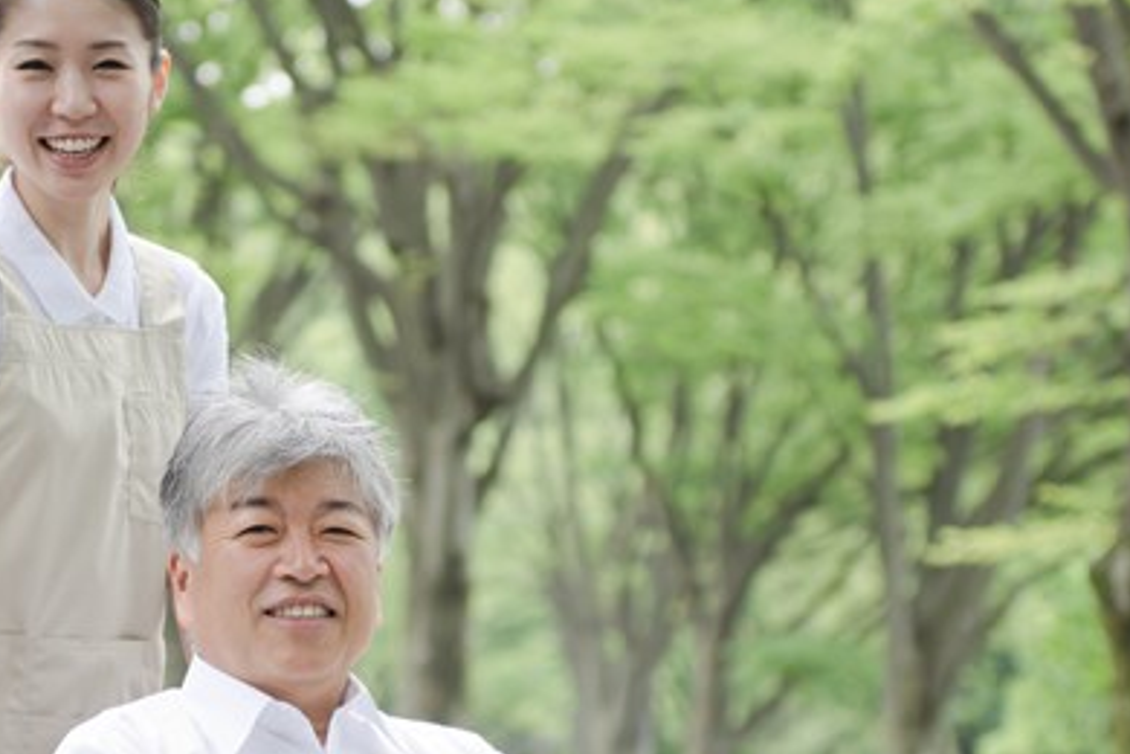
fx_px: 6089
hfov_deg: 10.6
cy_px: 571
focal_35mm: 194
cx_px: 464
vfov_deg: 7.1
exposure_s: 1/125
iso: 100
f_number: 2.8
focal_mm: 70
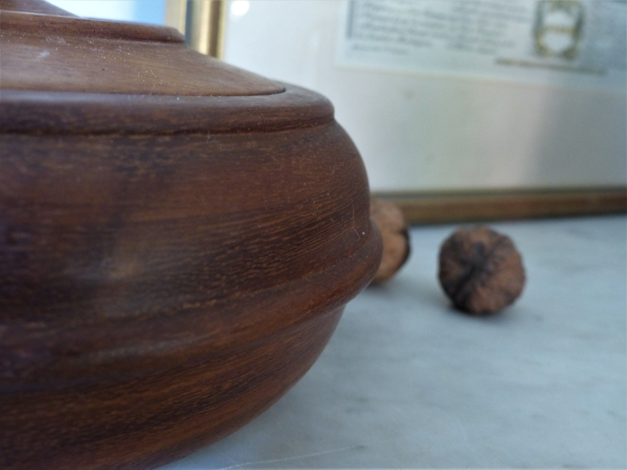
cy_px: 235
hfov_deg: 44.8
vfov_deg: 34.3
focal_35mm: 42
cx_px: 314
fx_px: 761
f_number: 2.8
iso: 400
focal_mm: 7.6
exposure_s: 1/10
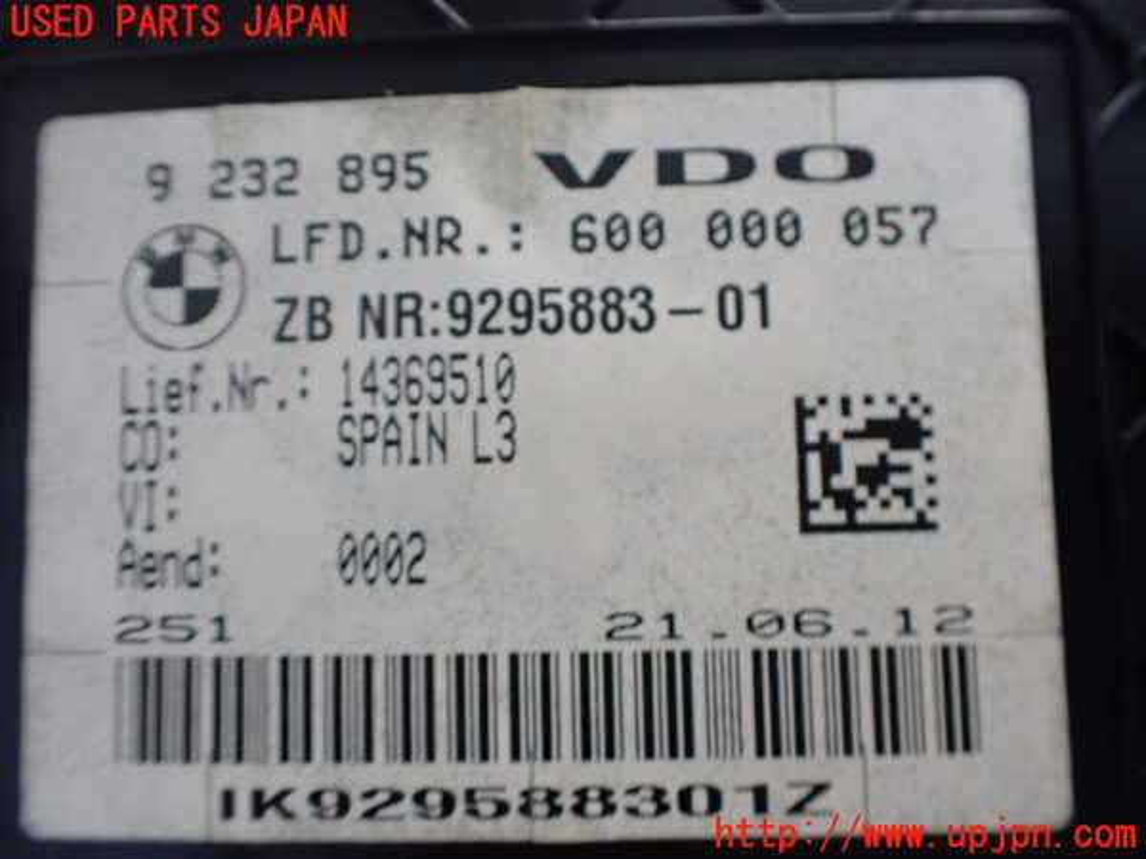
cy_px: 430
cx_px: 573
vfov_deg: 46.8
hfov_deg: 60.0
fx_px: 993
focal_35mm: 30
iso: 640
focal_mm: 5.4
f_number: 2.3
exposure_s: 1/125
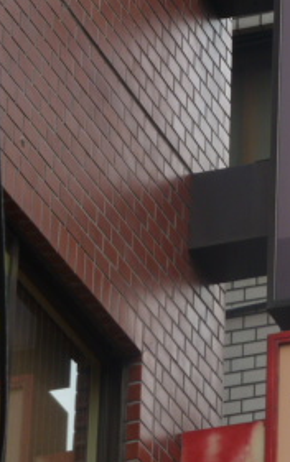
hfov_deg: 4.2
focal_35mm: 309
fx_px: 3901
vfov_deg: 6.8
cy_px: 76
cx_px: 364
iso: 80
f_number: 4.4
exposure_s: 1/160
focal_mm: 21
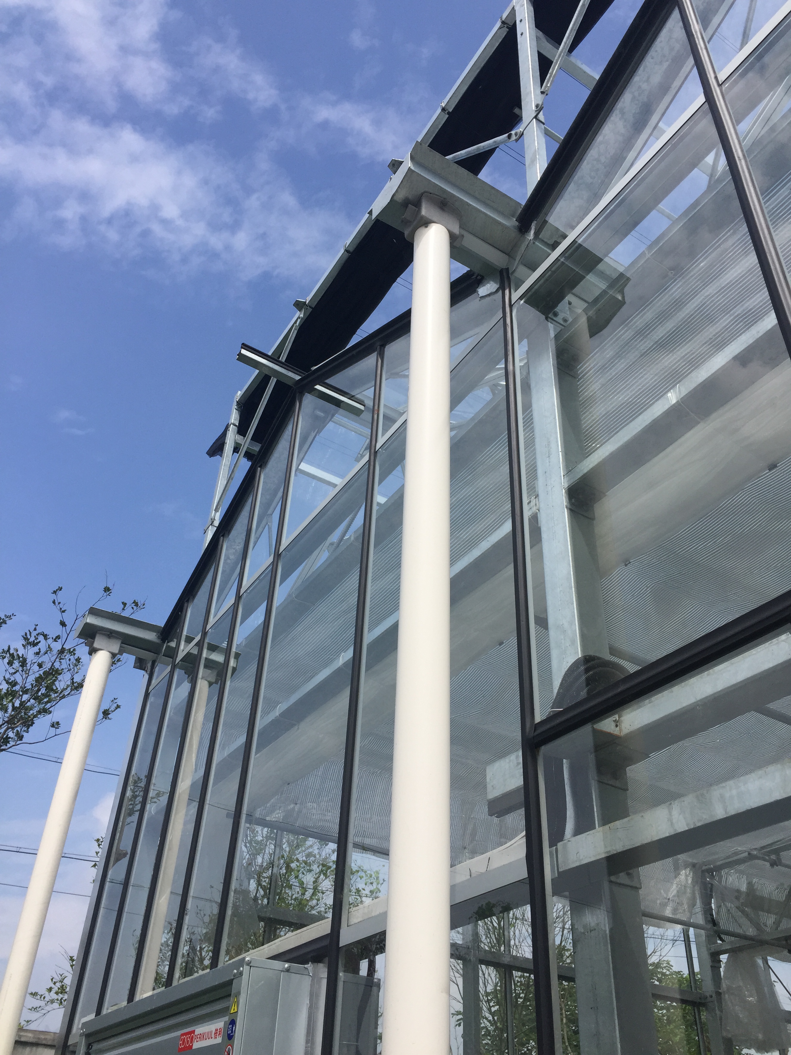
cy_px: 528
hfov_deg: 48.2
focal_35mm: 29
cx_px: 396
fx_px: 884
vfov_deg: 61.7
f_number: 2.2
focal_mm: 4.15
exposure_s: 1/3049
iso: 32
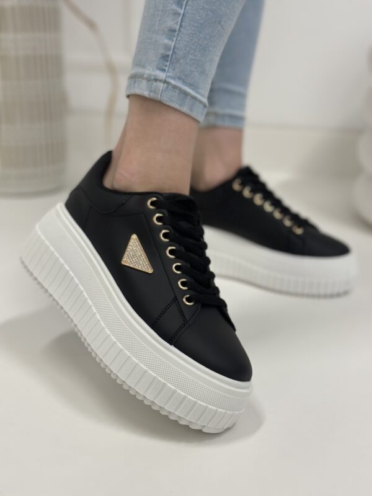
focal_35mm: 48
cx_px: 186
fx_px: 688
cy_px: 248
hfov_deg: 30.3
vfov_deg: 39.7
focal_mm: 6.86
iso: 125
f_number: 1.78
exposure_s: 1/100
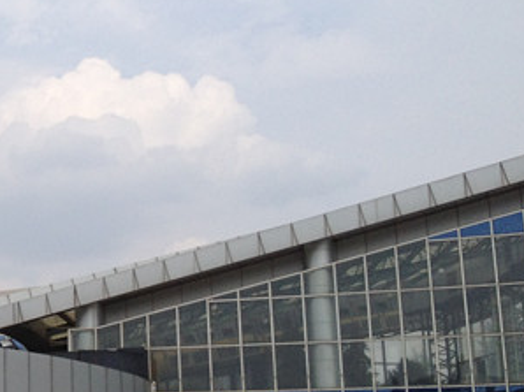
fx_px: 1422
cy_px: 193
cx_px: -171
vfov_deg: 15.7
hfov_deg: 19.2
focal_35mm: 94
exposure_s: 1/2513
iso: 64
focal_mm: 4.28
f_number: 2.4
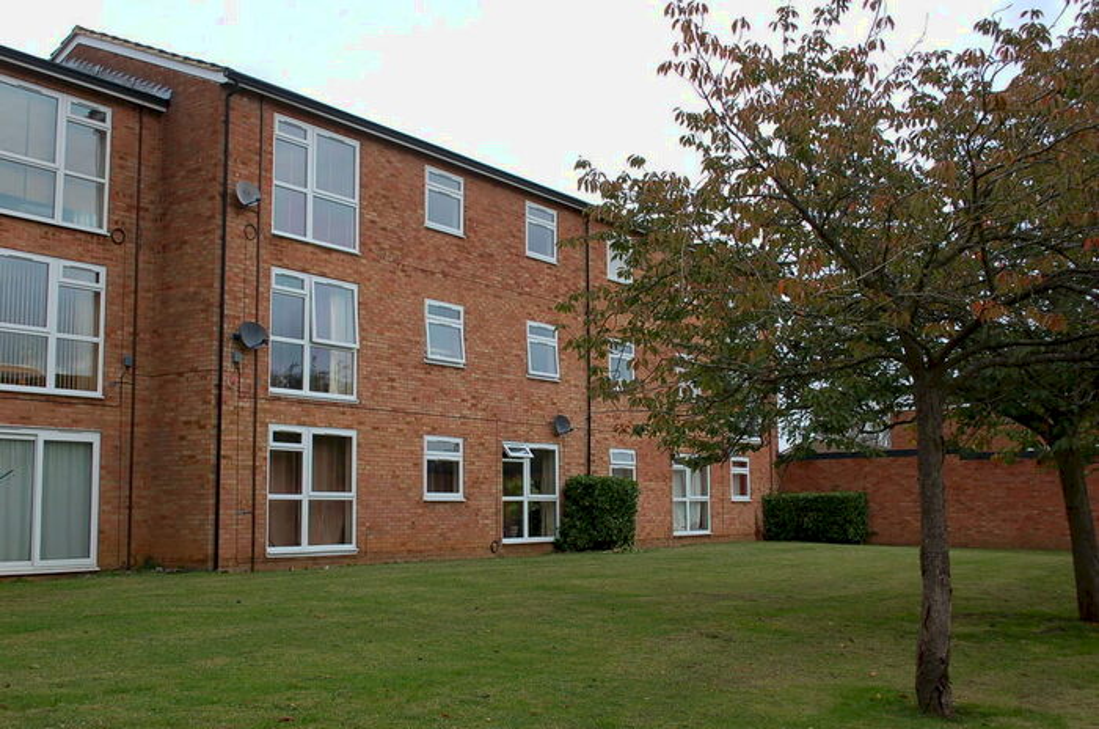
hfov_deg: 49.6
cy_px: 364
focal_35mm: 39
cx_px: 550
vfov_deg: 34.1
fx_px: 1188
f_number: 7.1
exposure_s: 1/200
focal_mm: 26
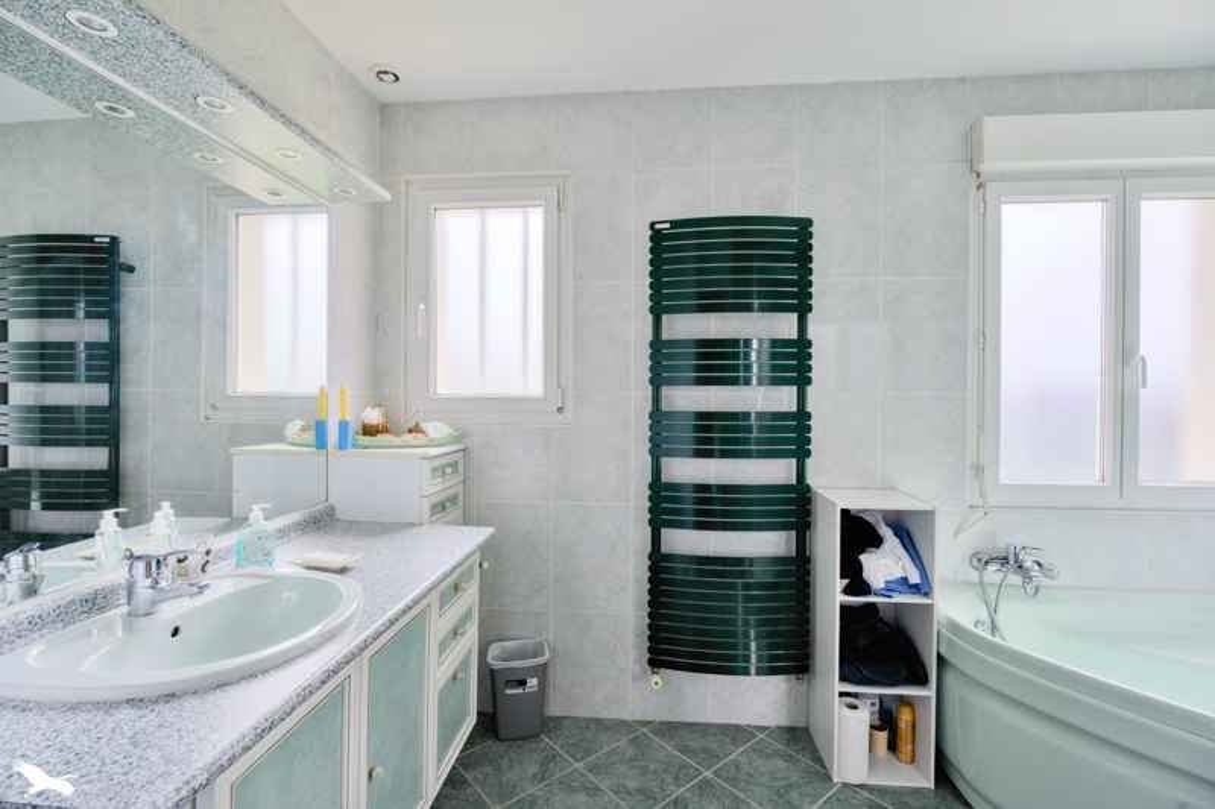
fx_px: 540
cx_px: 608
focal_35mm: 16
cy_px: 404
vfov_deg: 73.7
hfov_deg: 96.7
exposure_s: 1/200
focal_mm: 16
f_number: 8
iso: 800
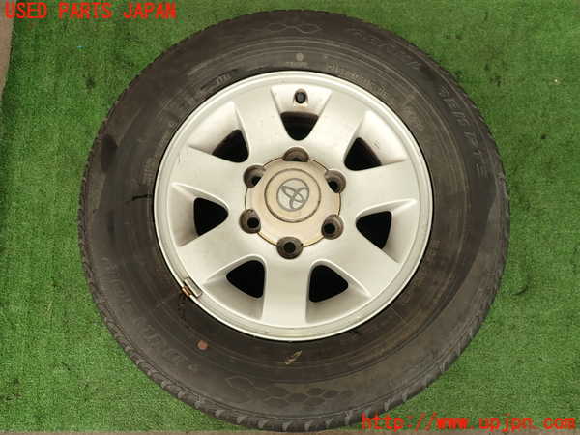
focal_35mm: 25
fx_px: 419
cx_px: 290
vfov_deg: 54.9
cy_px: 218
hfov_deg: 69.4
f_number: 2.8
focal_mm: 4.5
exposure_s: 1/160
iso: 100
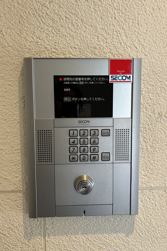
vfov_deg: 65.5
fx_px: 195
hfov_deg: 46.4
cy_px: 124
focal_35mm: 28
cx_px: 81
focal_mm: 5.96
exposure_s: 1/107
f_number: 1.6
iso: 125
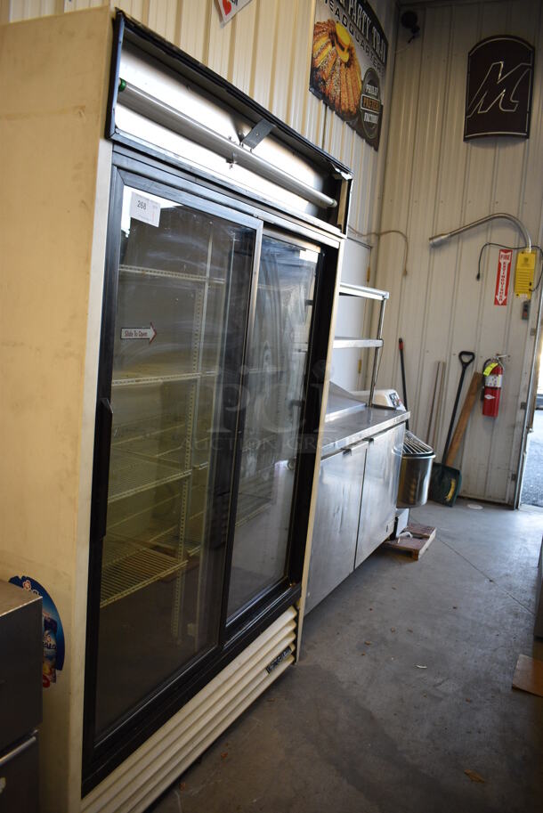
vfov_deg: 67.3
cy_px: 406
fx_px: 610
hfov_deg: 48.0
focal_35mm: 27
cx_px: 272
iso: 800
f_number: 3.5
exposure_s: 1/250
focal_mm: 18
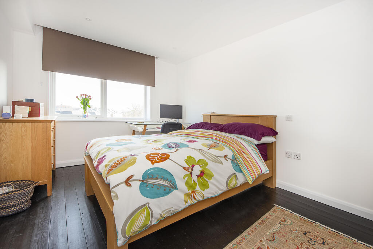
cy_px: 124
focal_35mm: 14
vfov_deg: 81.3
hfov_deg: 104.2
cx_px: 186
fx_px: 145
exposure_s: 1/100
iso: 500
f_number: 5.6
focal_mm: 14
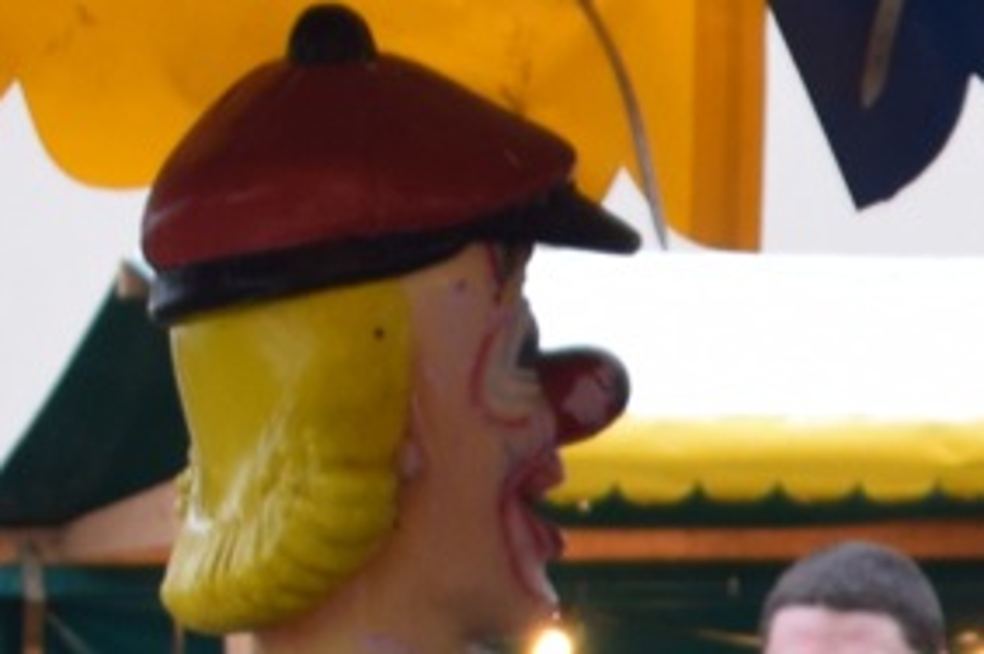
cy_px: 1261
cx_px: 1784
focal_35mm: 191
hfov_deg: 10.2
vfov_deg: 7.0
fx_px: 5215
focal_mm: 18
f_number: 4
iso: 400
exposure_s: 1/60
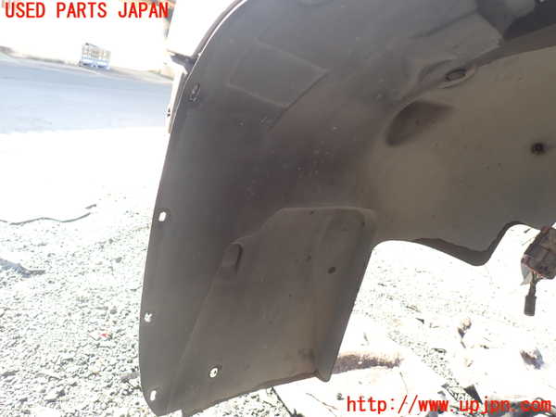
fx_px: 402
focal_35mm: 25
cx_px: 278
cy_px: 208
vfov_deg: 54.9
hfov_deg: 69.4
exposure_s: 1/80
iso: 100
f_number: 2.8
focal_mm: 4.5
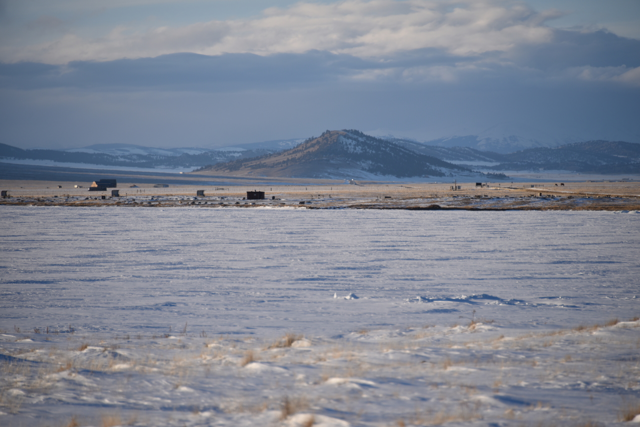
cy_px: 214
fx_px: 4445
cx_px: 320
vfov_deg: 5.5
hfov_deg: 8.2
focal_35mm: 250
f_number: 6.3
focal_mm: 250
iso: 100
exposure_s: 1/500
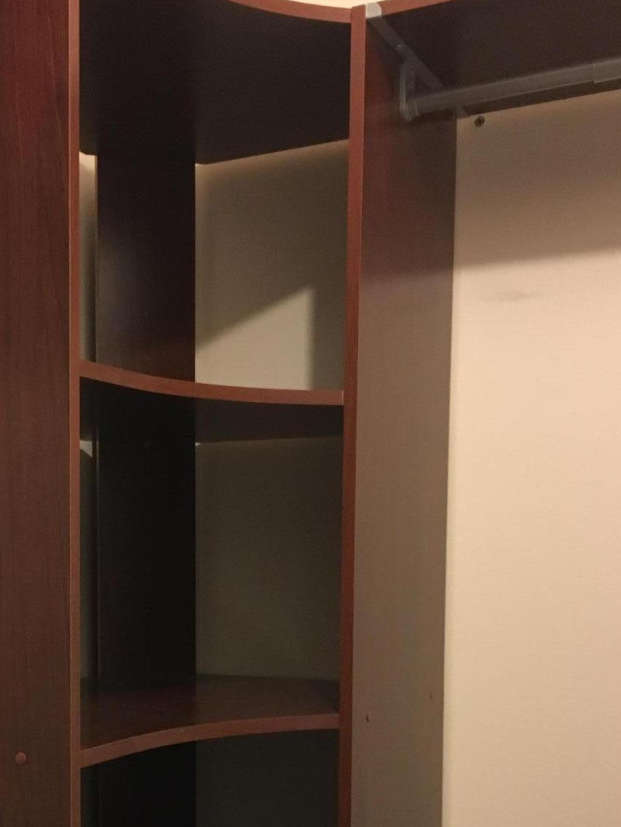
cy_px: 640
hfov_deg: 27.9
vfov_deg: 36.4
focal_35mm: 51
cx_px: 106
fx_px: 1220
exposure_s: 1/15
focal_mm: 4.15
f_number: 2.2
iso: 400
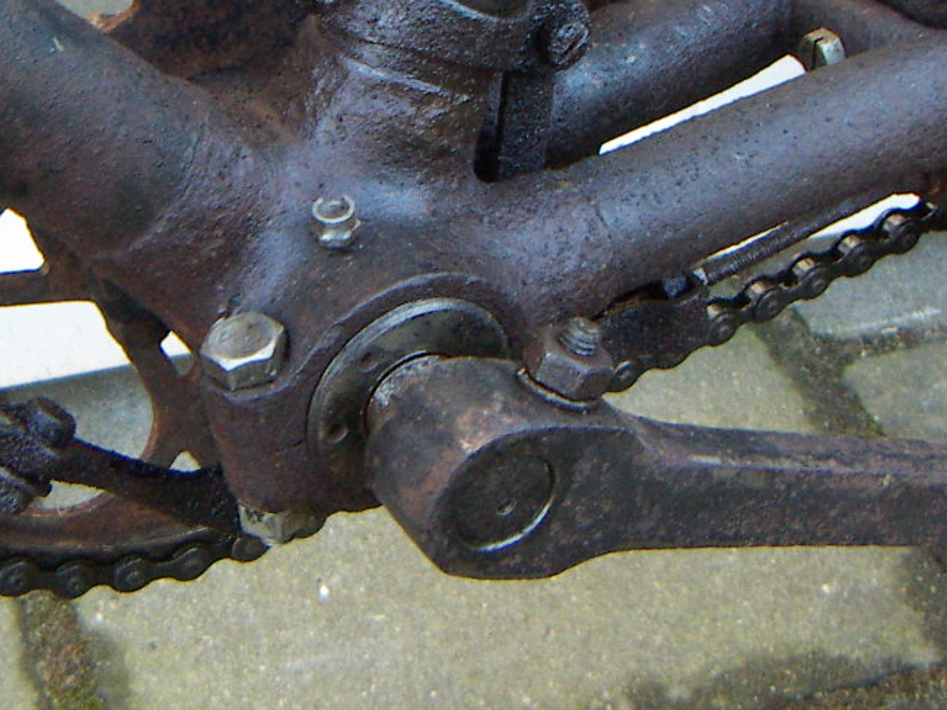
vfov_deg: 20.7
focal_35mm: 71
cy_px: 322
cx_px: 204
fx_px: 1943
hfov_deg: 26.9
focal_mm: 4.7
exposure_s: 1/50
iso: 125
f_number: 2.8
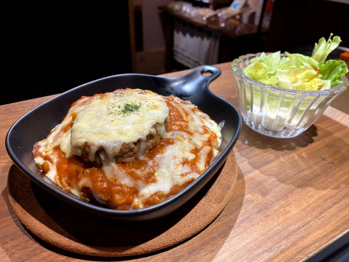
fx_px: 262
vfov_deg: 53.1
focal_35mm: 26
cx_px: 174
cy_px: 131
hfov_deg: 67.3
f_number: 1.8
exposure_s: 1/120
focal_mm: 4.25
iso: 100
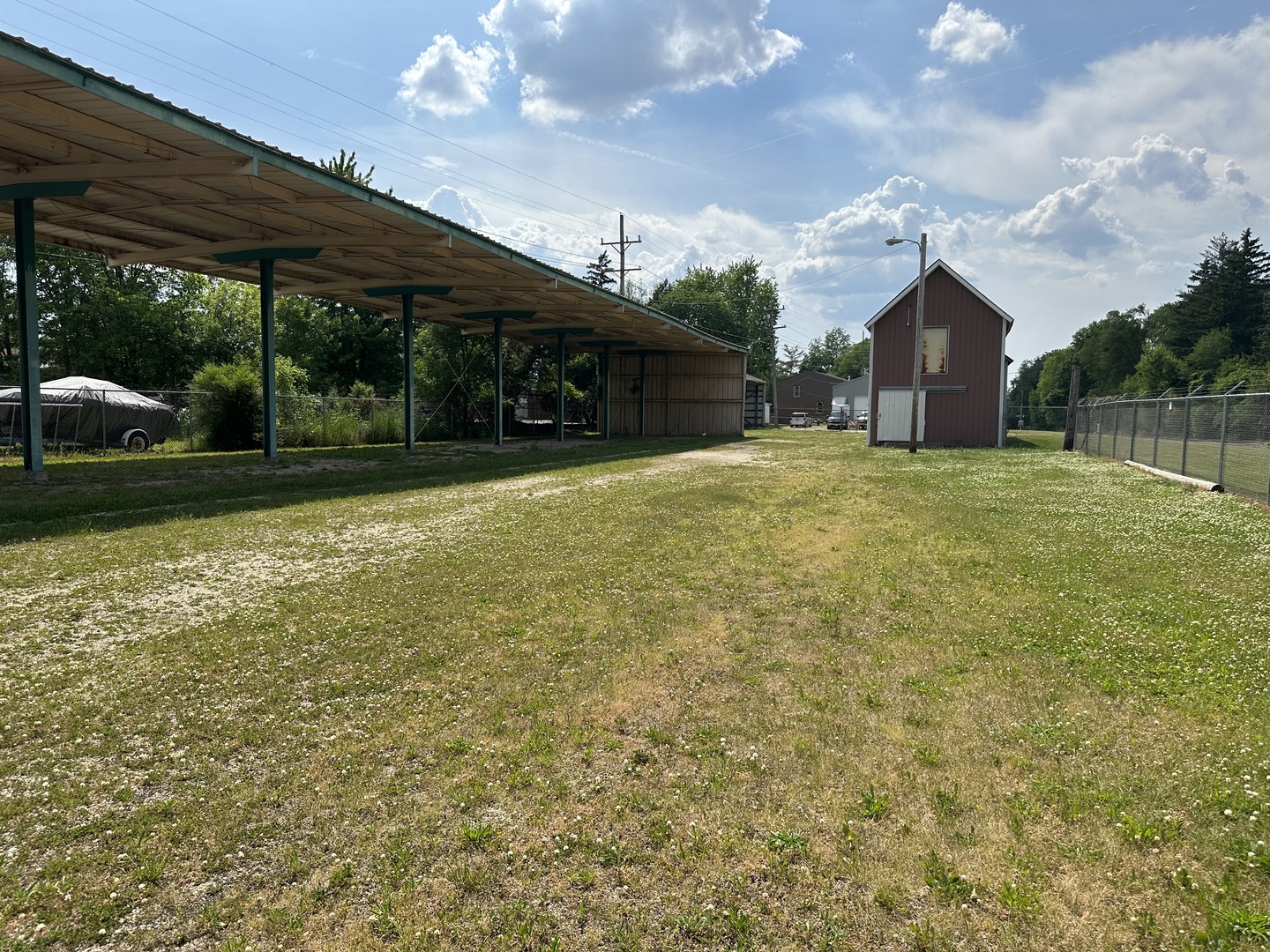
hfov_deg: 71.6
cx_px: 635
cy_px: 476
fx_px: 881
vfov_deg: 56.8
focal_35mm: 24
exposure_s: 1/7042
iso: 80
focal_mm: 6.86
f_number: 1.78
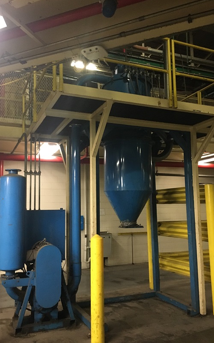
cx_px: 102
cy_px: 170
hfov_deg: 40.6
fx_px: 289
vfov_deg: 61.2
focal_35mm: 31
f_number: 2.2
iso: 250
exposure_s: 1/15
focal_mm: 4.15
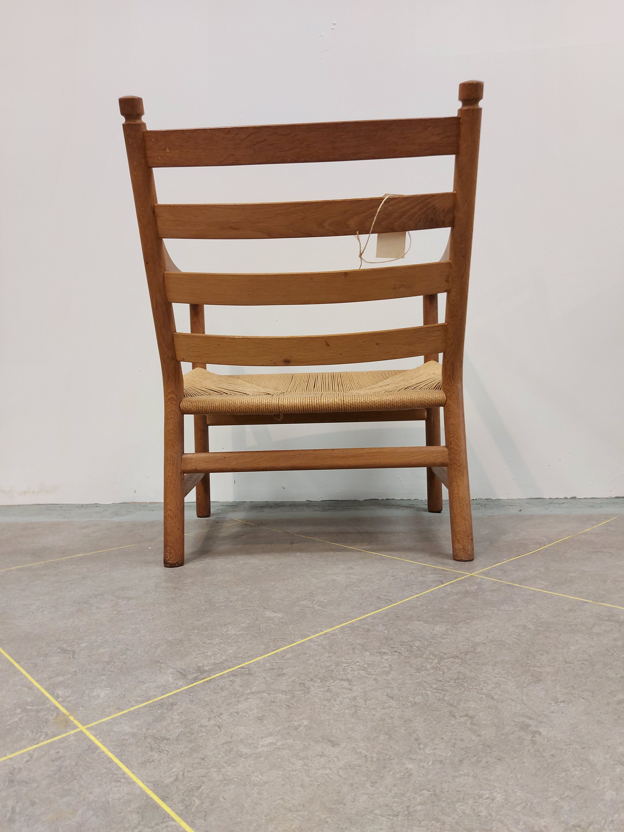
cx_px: 312
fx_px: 577
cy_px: 416
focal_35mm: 24
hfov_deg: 56.8
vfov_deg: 71.6
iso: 125
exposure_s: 1/50
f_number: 1.8
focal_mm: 5.23
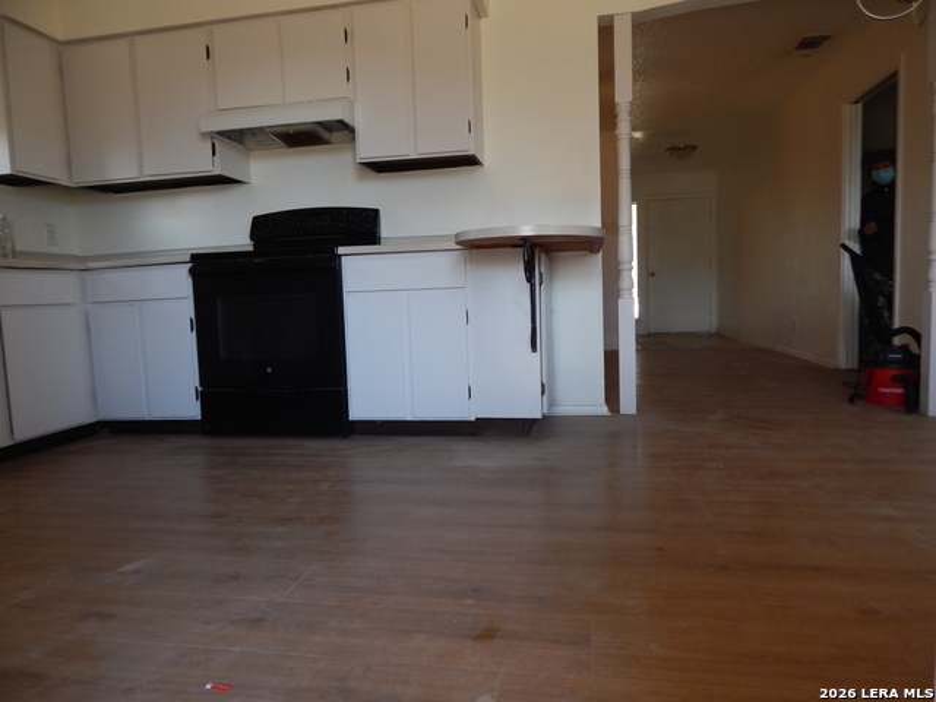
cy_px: 351
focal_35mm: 23
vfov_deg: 58.9
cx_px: 468
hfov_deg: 73.9
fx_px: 622
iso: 125
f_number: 3
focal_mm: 4
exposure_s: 1/60
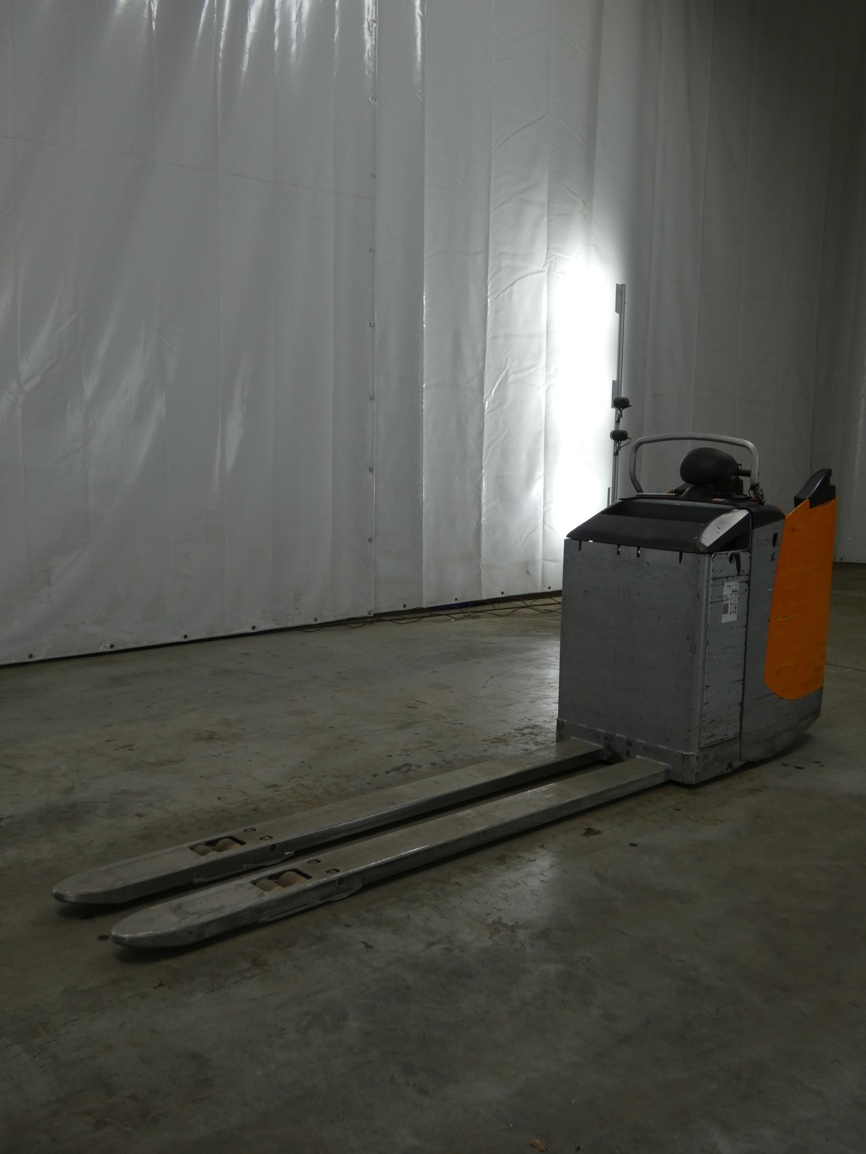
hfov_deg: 42.9
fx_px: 1101
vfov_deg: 55.4
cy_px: 577
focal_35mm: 33
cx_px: 433
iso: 100
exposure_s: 1/80
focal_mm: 6
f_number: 3.4
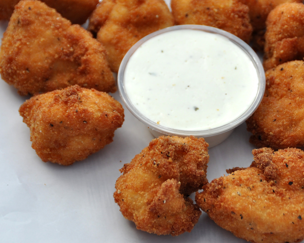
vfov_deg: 6.8
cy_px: 60
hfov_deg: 8.5
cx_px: 205
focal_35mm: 226
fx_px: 2033
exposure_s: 1/500
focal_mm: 80
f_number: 5.6
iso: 220
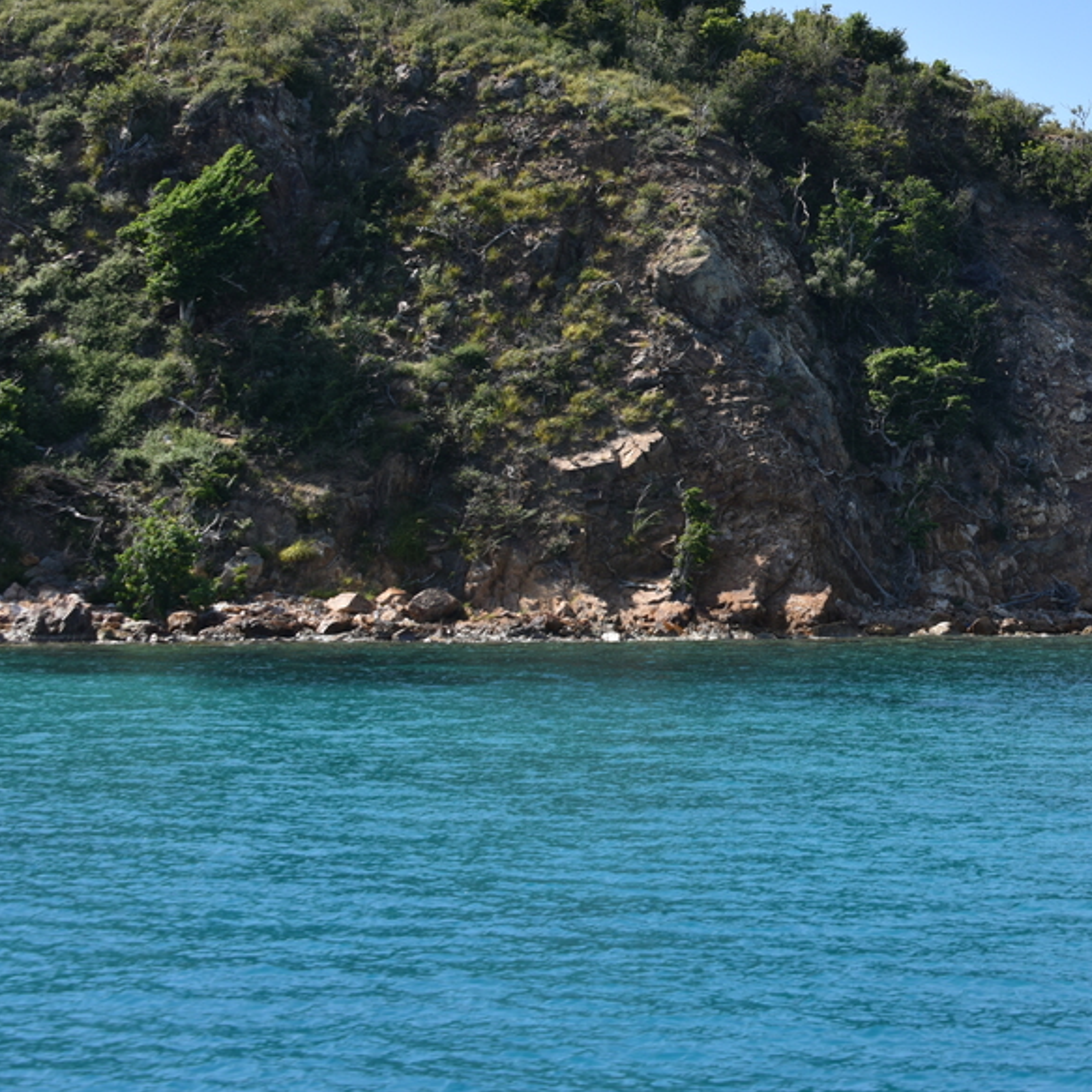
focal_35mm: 84
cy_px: 311
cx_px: 1075
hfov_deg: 20.1
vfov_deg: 20.5
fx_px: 2998
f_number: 8
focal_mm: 45
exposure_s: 1/250
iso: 100
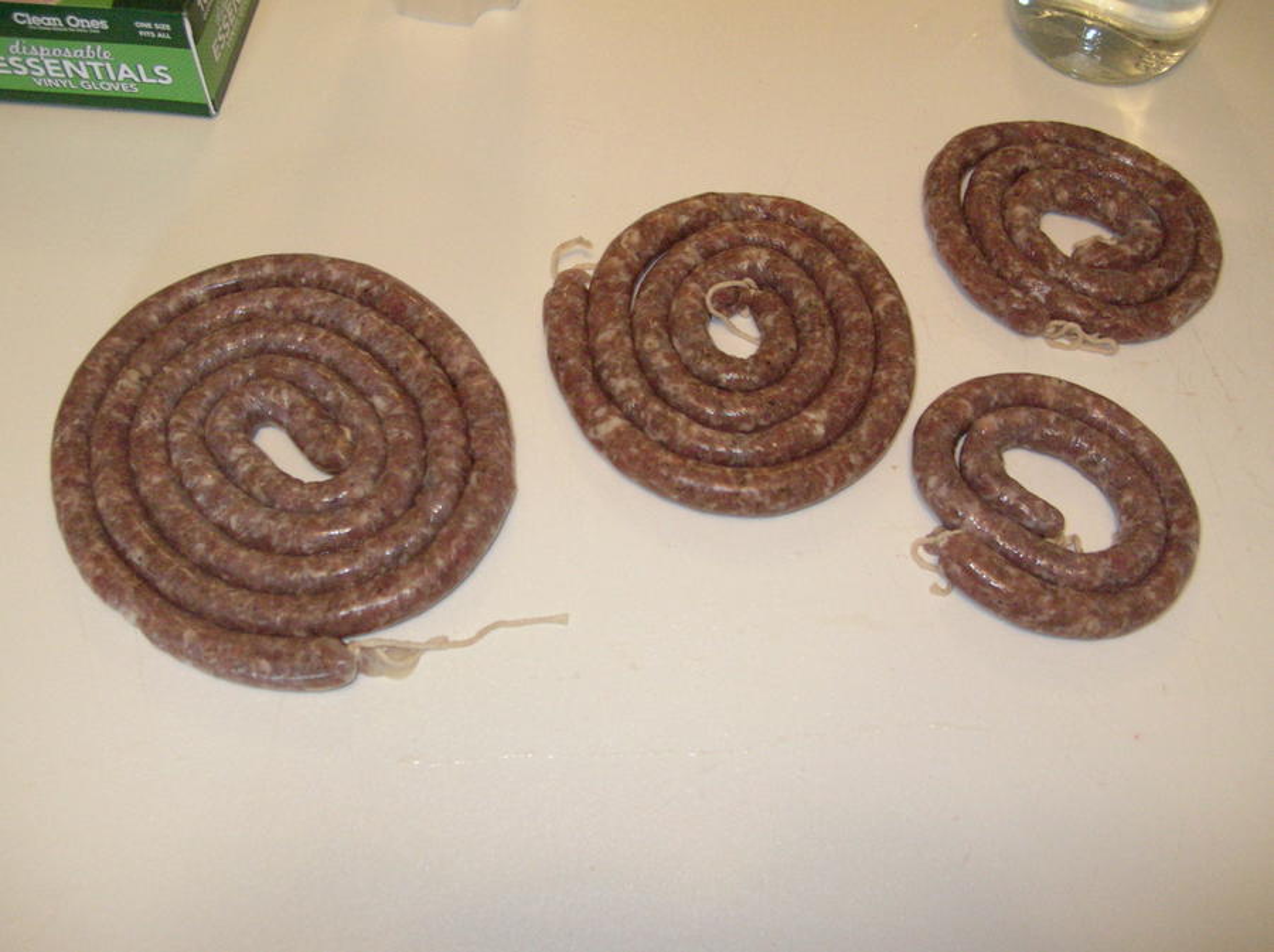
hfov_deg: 51.4
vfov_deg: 39.6
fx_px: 1324
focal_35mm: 36
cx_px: 637
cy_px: 476
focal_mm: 6
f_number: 2.7
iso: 271
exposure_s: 1/28.3
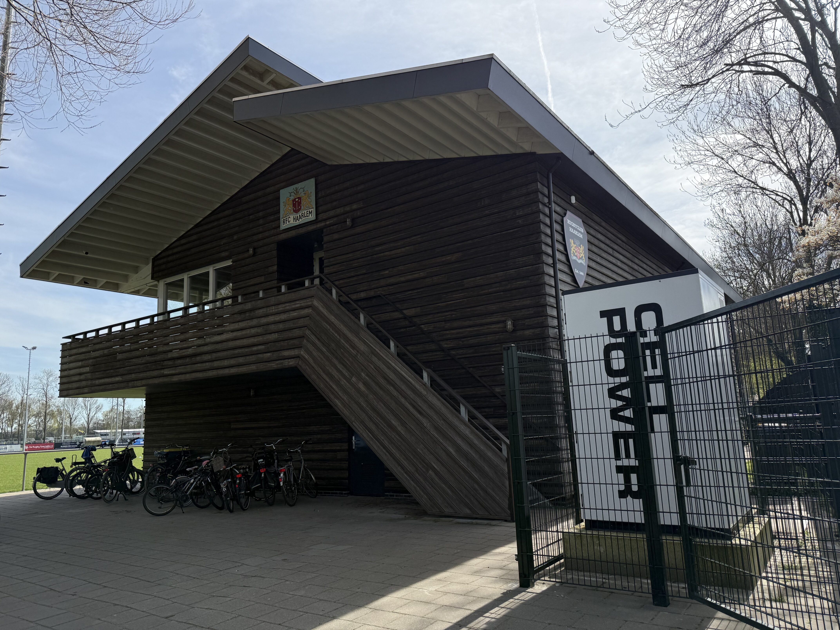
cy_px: 315
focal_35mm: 24
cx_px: 420
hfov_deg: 71.6
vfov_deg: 56.8
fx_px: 582
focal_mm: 6.76
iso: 80
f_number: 1.78
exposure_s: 1/7353
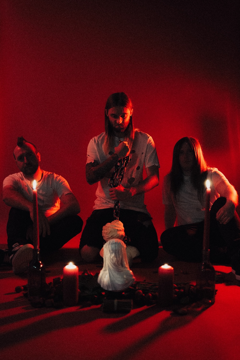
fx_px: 330
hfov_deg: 40.0
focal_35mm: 33
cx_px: 120
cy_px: 180
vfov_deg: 57.2
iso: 5000
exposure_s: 1/200
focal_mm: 33
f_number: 2.8
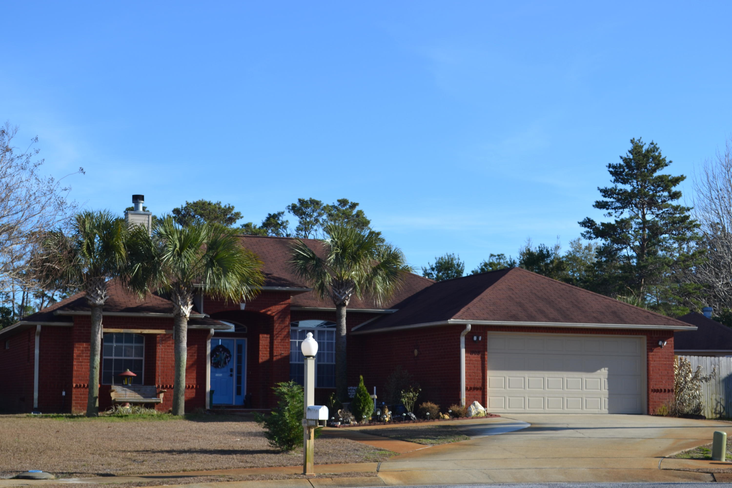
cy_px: 244
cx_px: 366
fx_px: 1342
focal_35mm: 66
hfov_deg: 30.5
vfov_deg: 20.6
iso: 100
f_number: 8
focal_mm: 44
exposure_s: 1/250
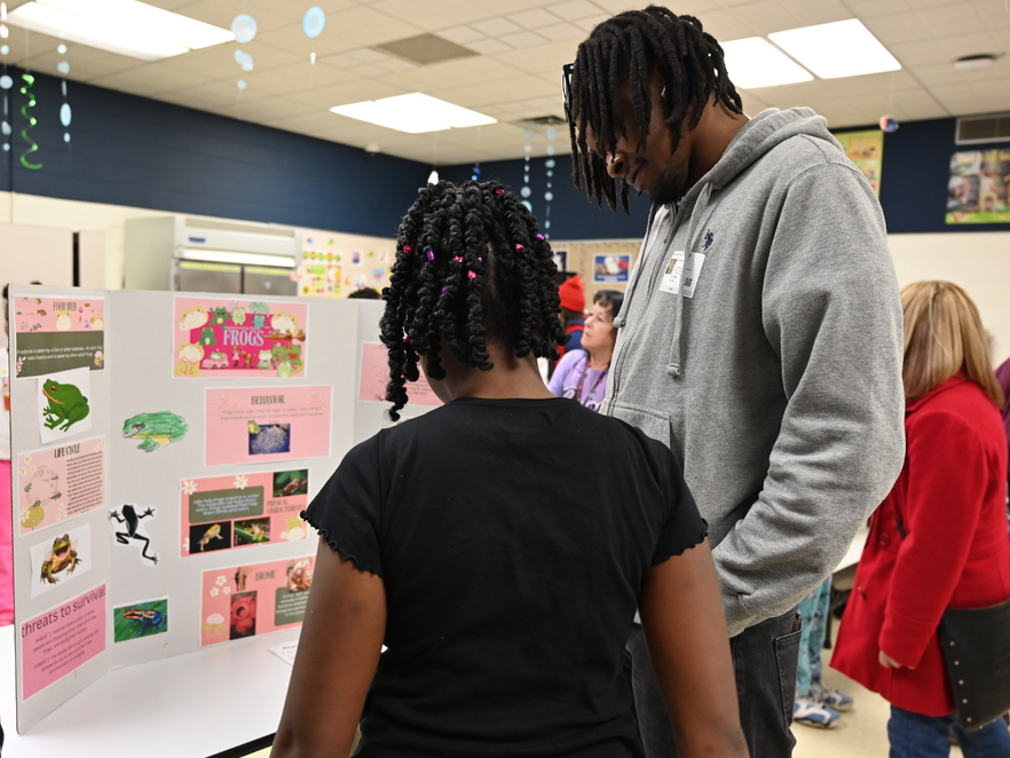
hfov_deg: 60.6
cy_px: 374
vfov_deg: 47.4
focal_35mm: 30
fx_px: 863
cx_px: 472
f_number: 4
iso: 1400
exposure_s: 1/125
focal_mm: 26.5
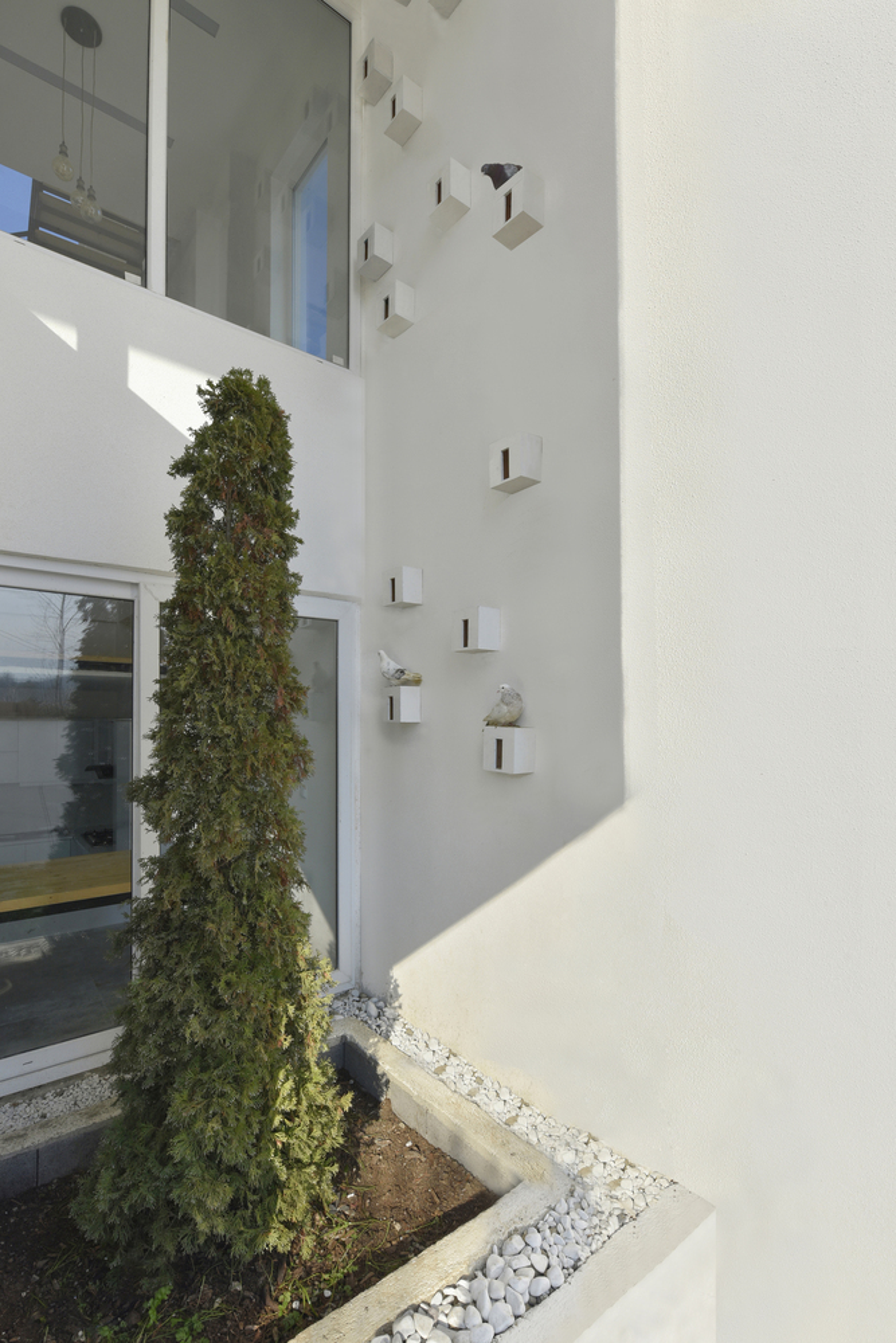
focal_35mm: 16
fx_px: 597
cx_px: 448
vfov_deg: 96.7
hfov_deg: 73.8
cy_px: 672
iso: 100
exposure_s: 1/80
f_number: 10
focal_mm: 16
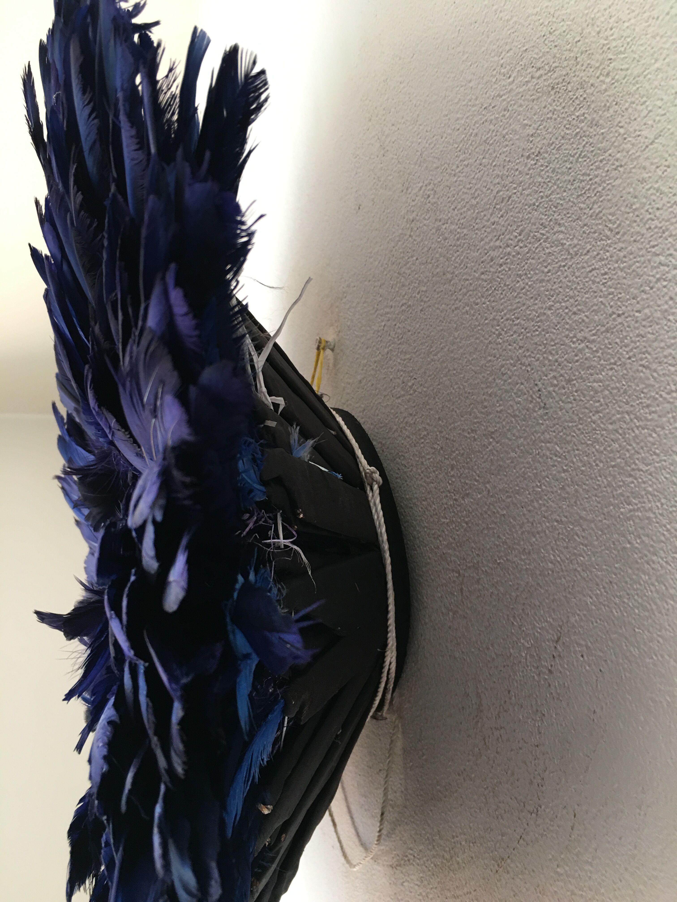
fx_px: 756
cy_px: 451
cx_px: 338
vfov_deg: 61.7
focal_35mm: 29
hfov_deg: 48.2
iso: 50
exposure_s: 1/33
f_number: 2.2
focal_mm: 4.15
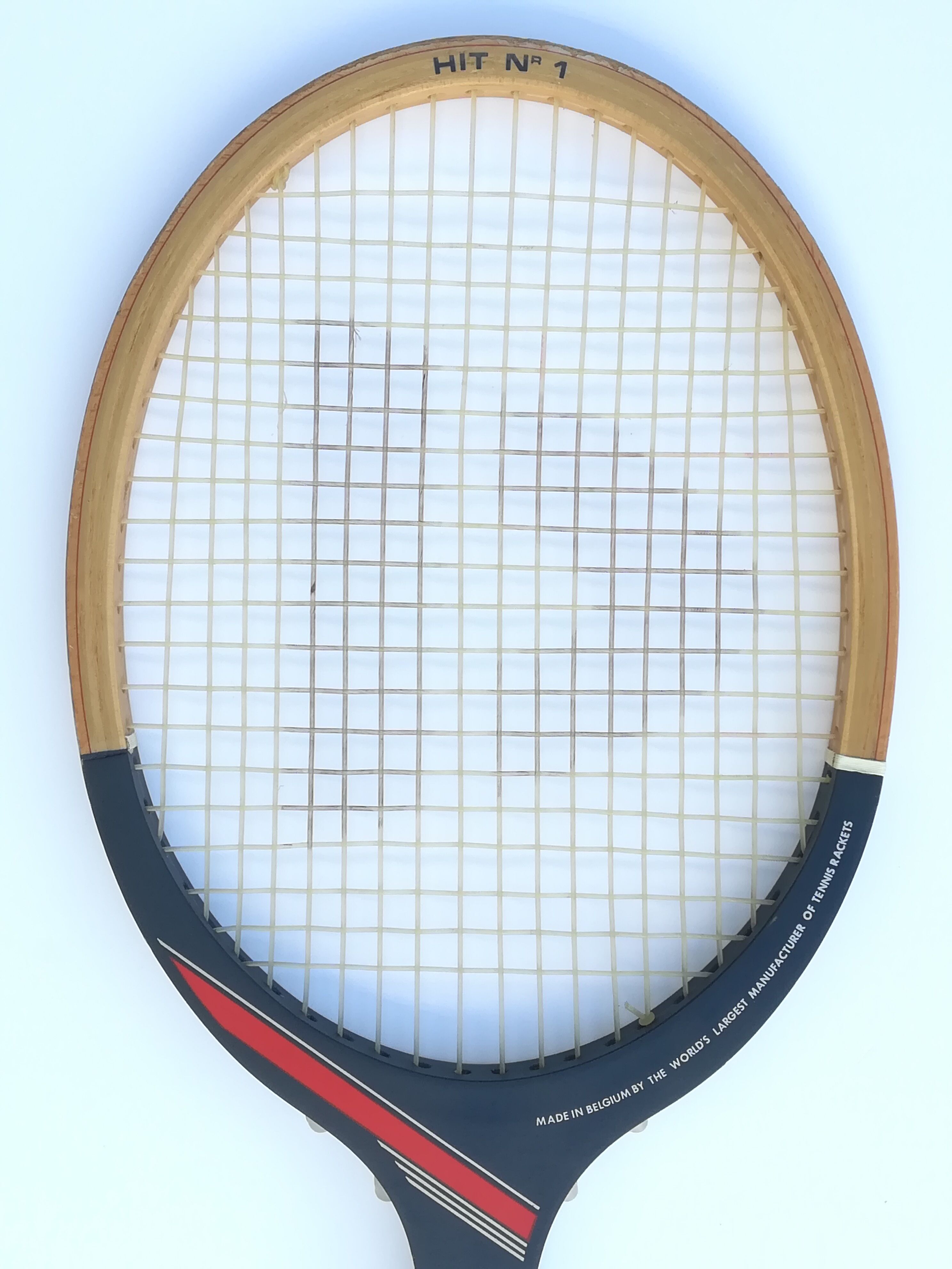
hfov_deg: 31.5
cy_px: 634
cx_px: 476
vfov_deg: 41.2
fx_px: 1687
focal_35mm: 46
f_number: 2.2
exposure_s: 1/118
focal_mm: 3.83
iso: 50
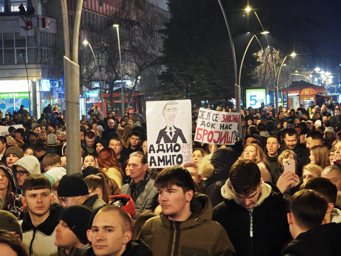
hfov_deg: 16.4
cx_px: 170
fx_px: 1182
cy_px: 128
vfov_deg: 12.3
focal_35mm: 120
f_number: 2.5
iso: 800
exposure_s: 1/25
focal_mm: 19.4
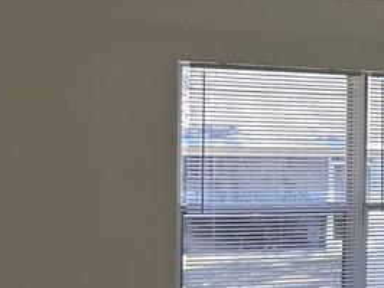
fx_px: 1110
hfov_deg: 16.3
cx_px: 700
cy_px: 157
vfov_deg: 14.8
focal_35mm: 100
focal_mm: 5.7
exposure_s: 1/170
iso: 50
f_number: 1.5
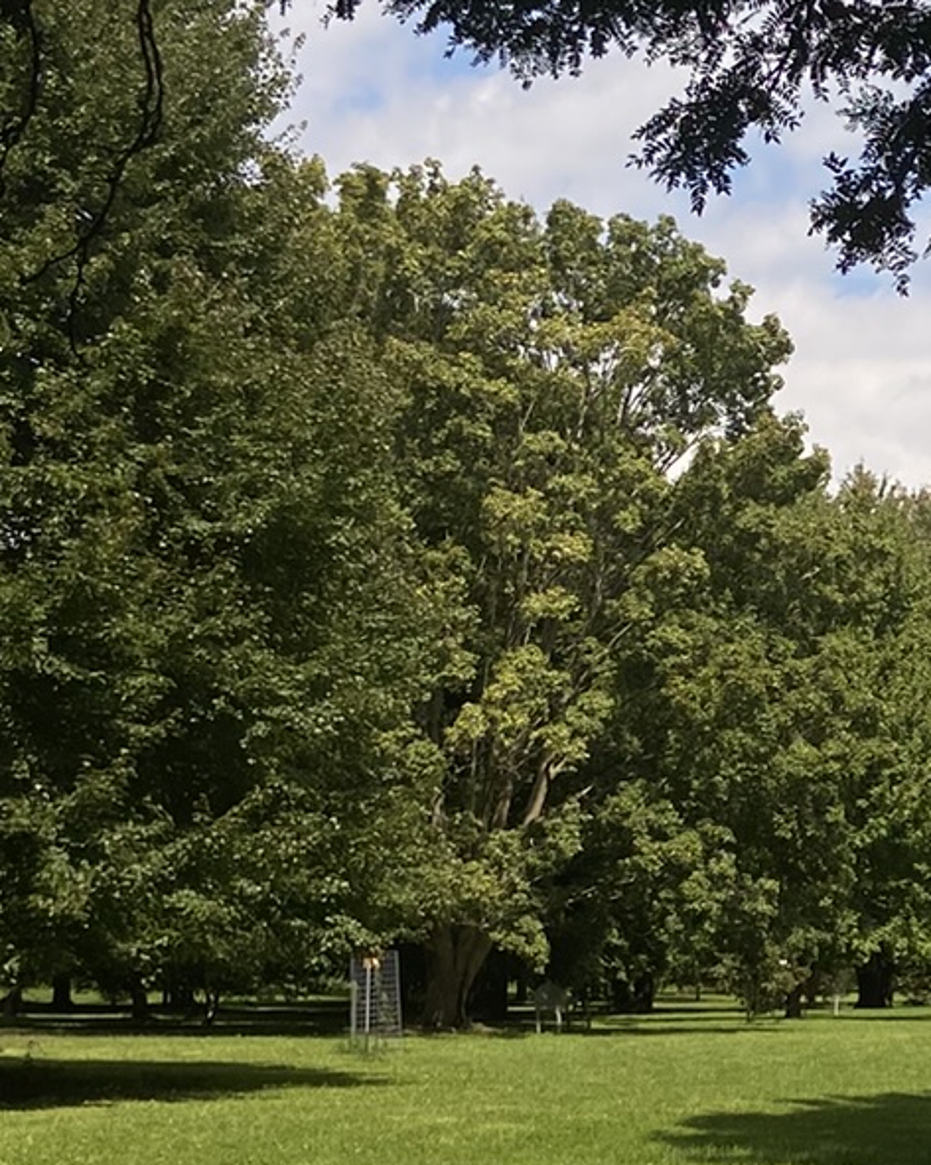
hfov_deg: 16.9
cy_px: 895
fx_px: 3034
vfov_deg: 21.5
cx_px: 1008
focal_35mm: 88
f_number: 1.8
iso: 32
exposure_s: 1/5236
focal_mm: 4.25
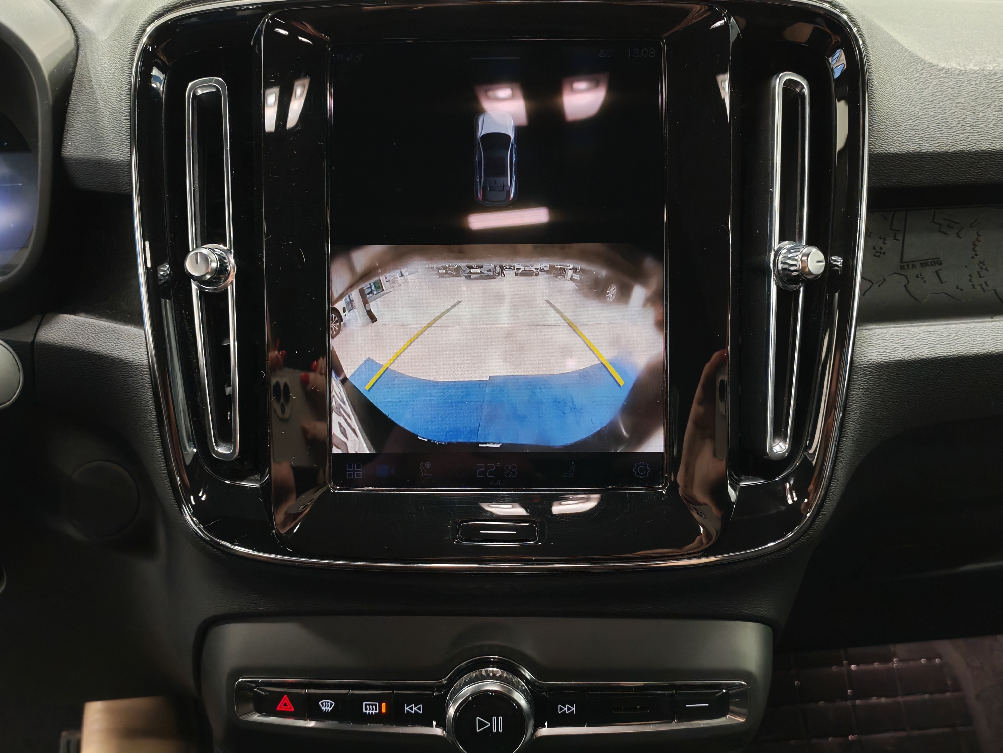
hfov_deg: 56.8
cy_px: 376
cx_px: 502
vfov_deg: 44.2
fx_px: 927
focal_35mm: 32
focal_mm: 6.12
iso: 2500
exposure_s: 1/50
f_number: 1.9
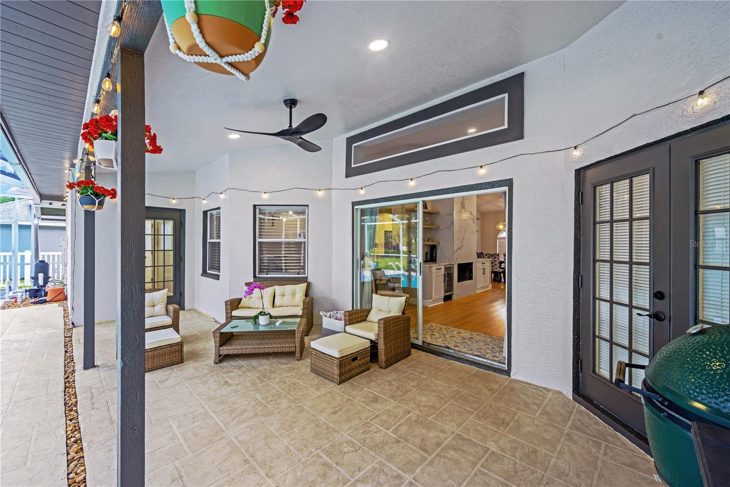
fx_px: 284
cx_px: 365
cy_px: 244
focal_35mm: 14
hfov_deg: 104.3
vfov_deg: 81.2
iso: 250
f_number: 8
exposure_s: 1/20
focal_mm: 14
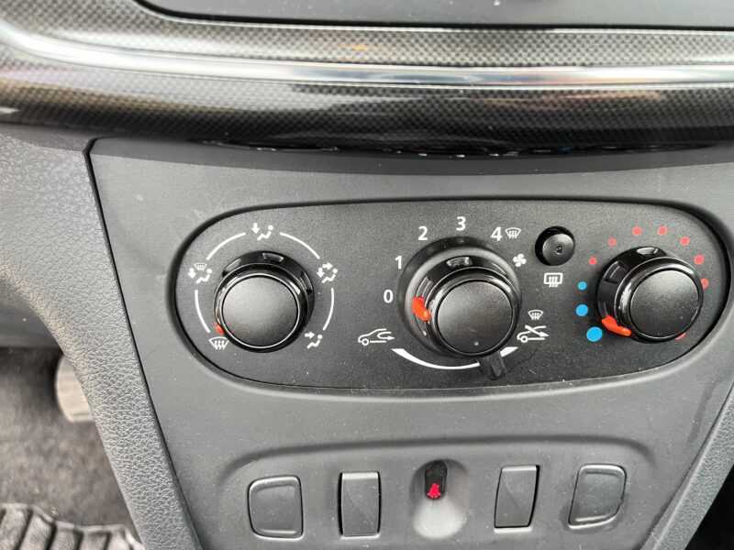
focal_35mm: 26
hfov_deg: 67.3
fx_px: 551
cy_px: 275
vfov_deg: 53.1
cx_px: 367
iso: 125
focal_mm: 5.1
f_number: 1.6
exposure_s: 1/89
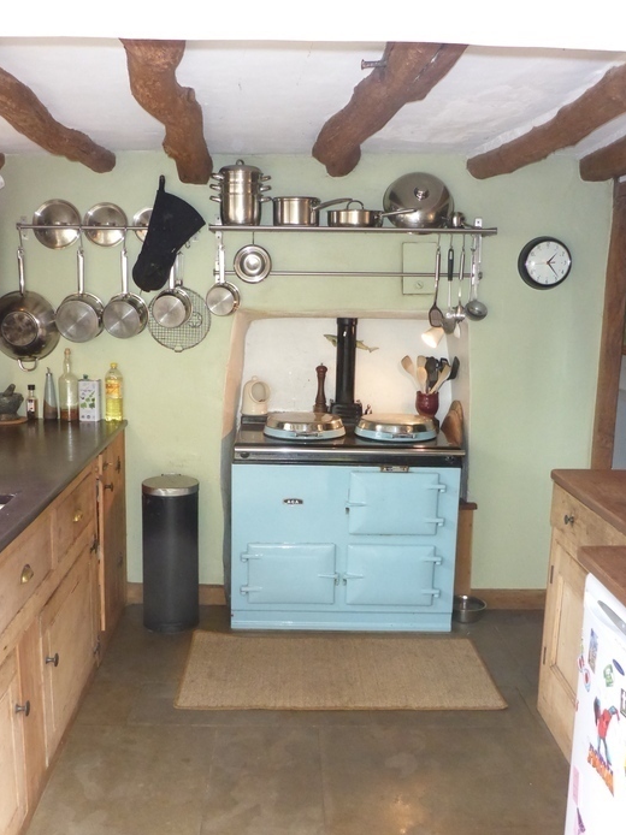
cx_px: 306
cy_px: 416
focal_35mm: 31
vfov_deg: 58.4
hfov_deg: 45.4
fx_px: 748
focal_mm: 4.9
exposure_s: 1/60
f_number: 3.3
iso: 800
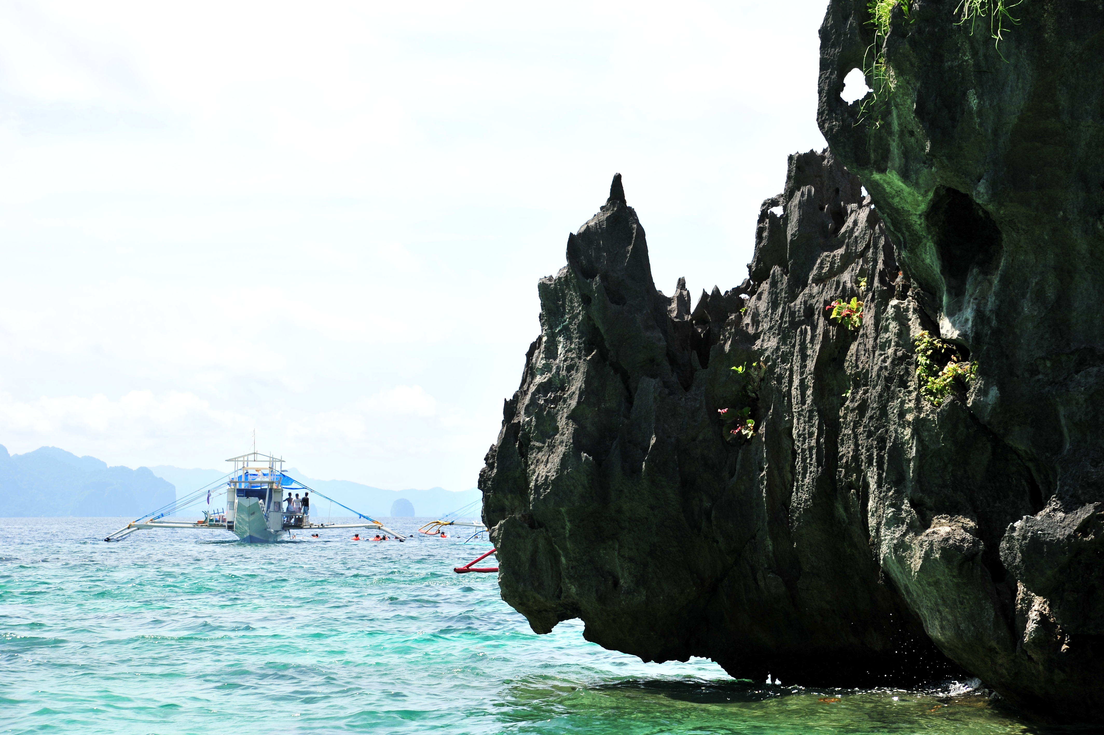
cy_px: 368
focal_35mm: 70
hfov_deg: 28.9
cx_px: 552
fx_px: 2145
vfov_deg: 19.4
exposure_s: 1/320
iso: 160
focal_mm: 70
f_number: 8
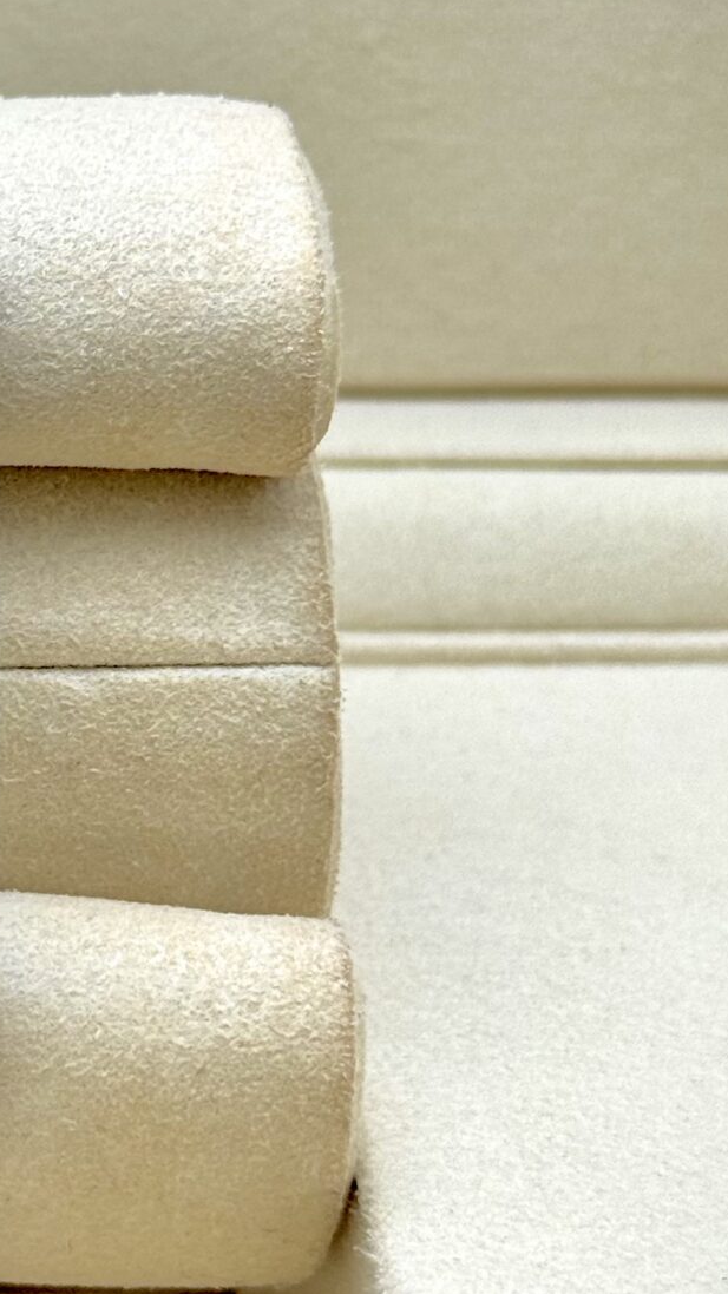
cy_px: 610
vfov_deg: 17.6
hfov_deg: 9.8
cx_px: -189
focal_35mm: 122
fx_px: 4187
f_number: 1.78
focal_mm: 6.76
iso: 50
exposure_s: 1/166
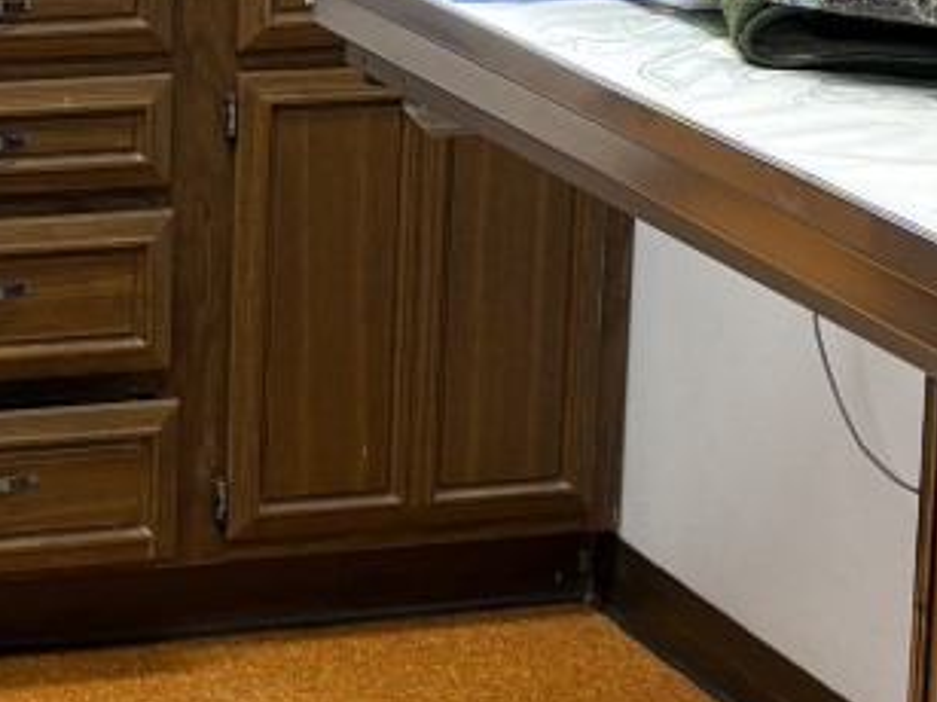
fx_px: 3301
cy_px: 43
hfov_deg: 15.7
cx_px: -107
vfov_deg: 12.0
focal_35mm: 122
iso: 80
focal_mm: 5.96
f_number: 1.6
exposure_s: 1/120
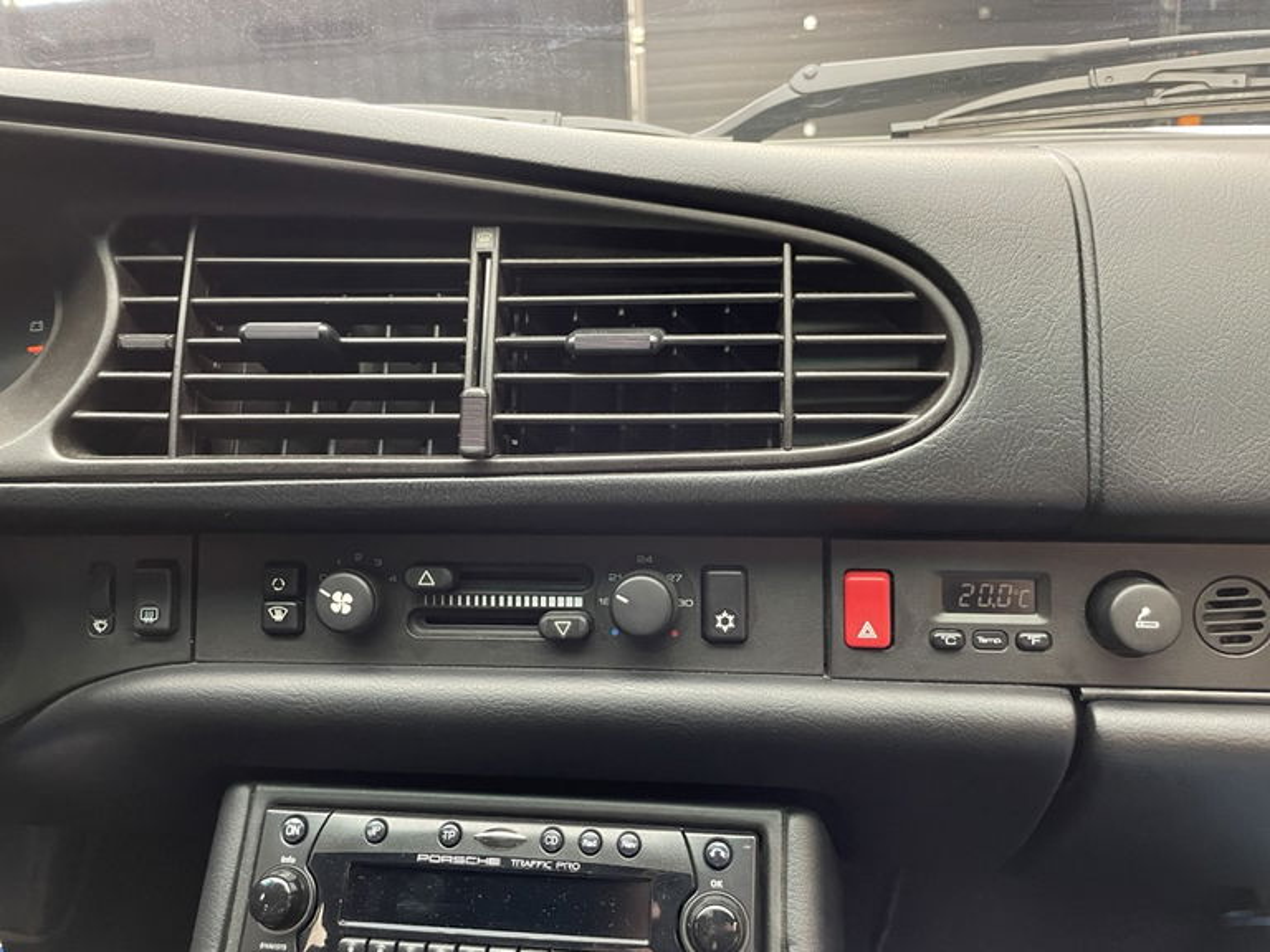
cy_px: 476
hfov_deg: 67.3
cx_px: 635
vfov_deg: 53.1
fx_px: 954
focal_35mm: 26
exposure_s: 1/33
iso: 500
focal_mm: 4.2
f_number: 1.6
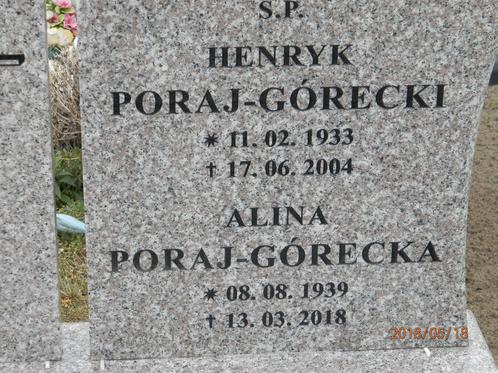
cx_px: 249
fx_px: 1525
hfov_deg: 18.5
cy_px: 186
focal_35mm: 106
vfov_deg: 14.0
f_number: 4.5
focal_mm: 19
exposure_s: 1/100
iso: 200
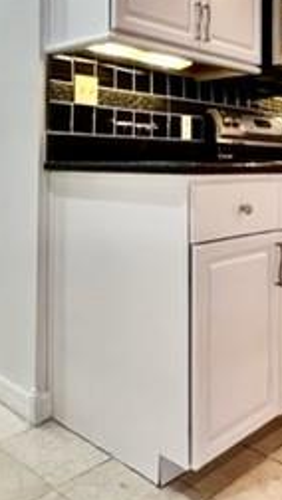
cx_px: 73
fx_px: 478
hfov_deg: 32.3
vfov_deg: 53.5
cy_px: 145
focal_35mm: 36
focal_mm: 1.57
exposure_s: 1/120
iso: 160
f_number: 1.8
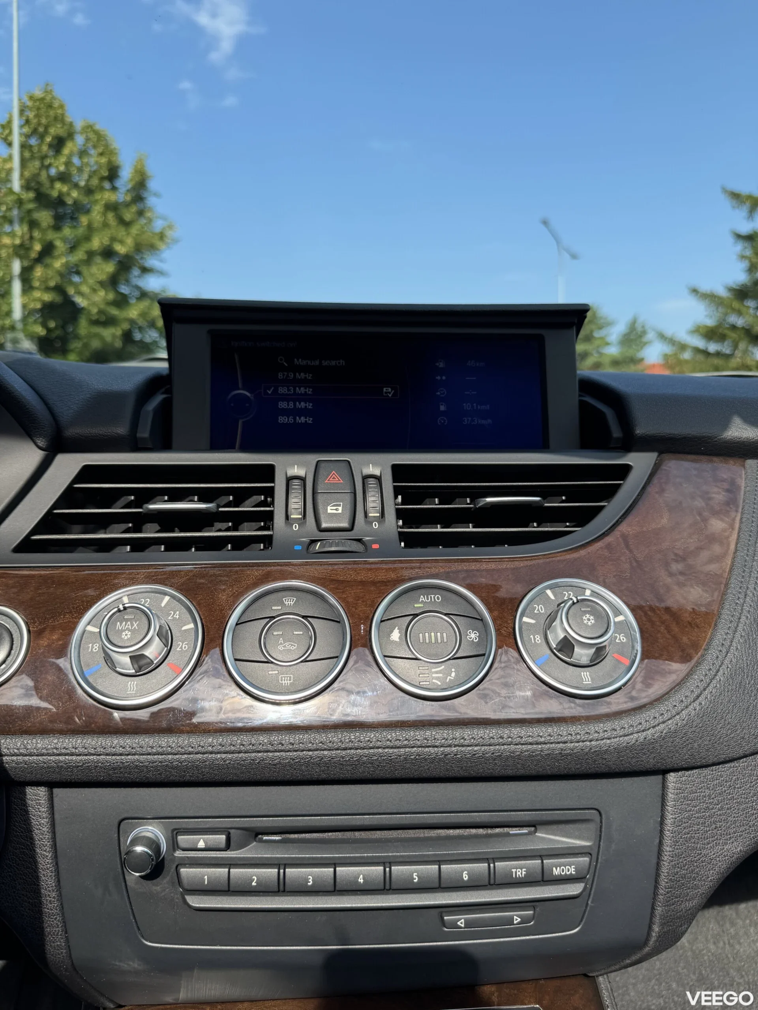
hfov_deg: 56.8
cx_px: 379
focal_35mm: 24
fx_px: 701
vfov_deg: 71.6
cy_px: 505
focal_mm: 6.76
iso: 80
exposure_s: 1/2041
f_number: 1.78
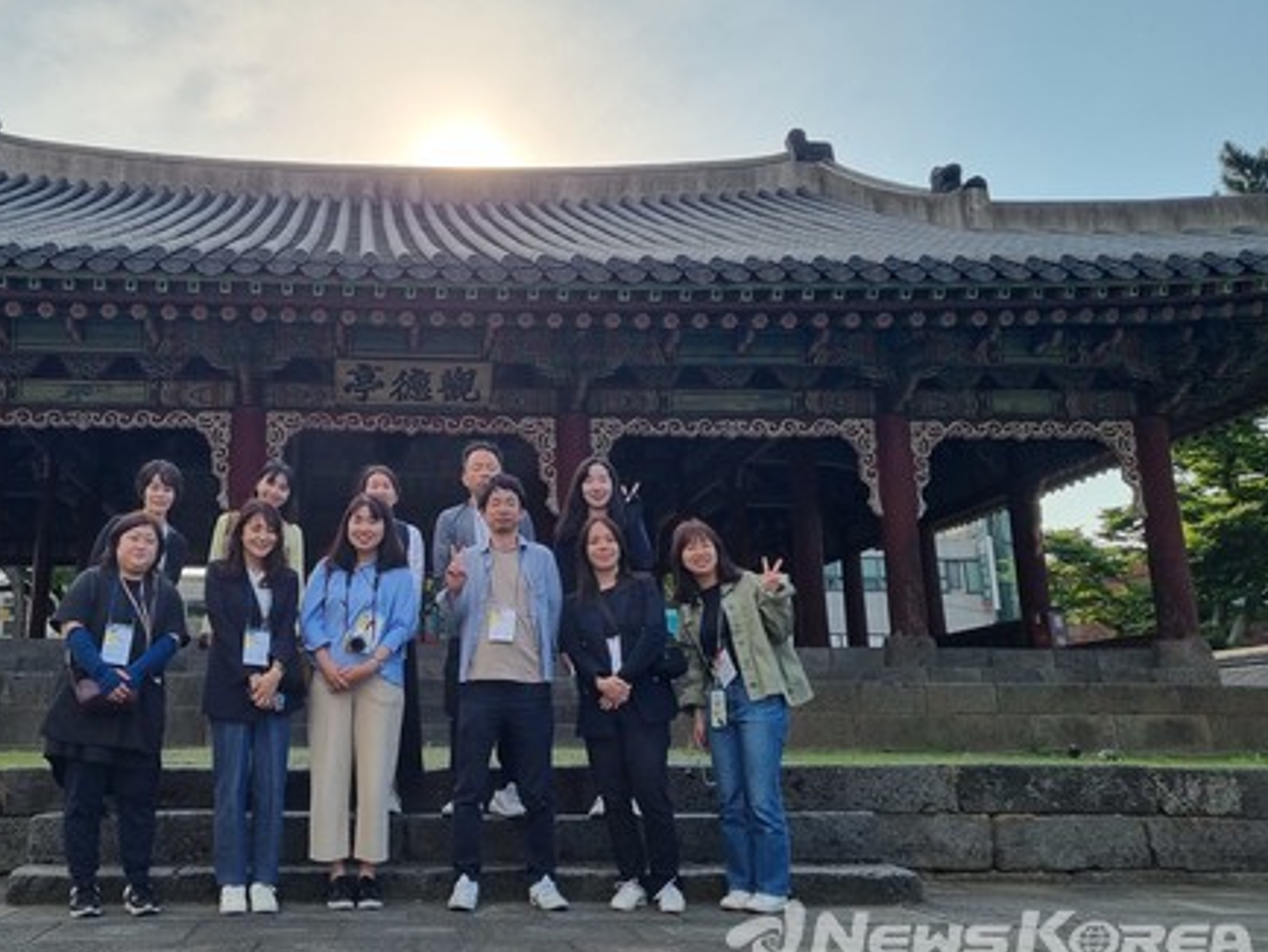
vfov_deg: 39.5
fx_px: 1319
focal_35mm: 36
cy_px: 369
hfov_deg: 50.4
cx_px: 419
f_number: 1.8
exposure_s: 1/2264
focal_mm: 5.4
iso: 50
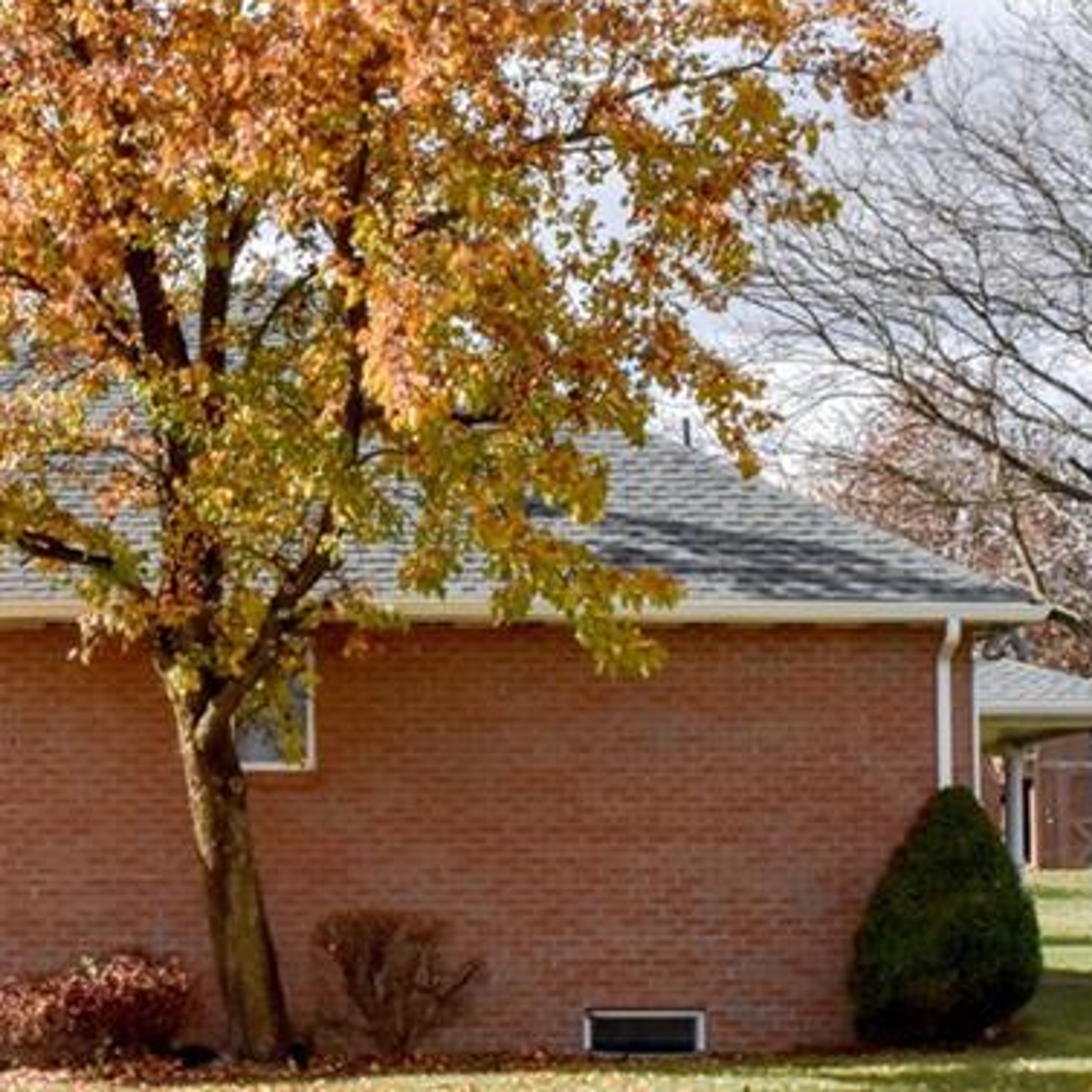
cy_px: 675
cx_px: 278
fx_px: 2962
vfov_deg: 20.8
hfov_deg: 20.7
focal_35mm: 83
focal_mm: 24
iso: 800
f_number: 20
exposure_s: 1/250
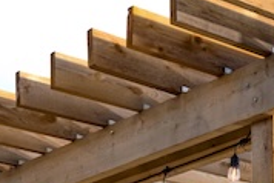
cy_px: 501
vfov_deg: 8.5
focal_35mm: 142
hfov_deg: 12.2
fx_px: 1082
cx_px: 605
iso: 160
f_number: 9
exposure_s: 1/160
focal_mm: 22
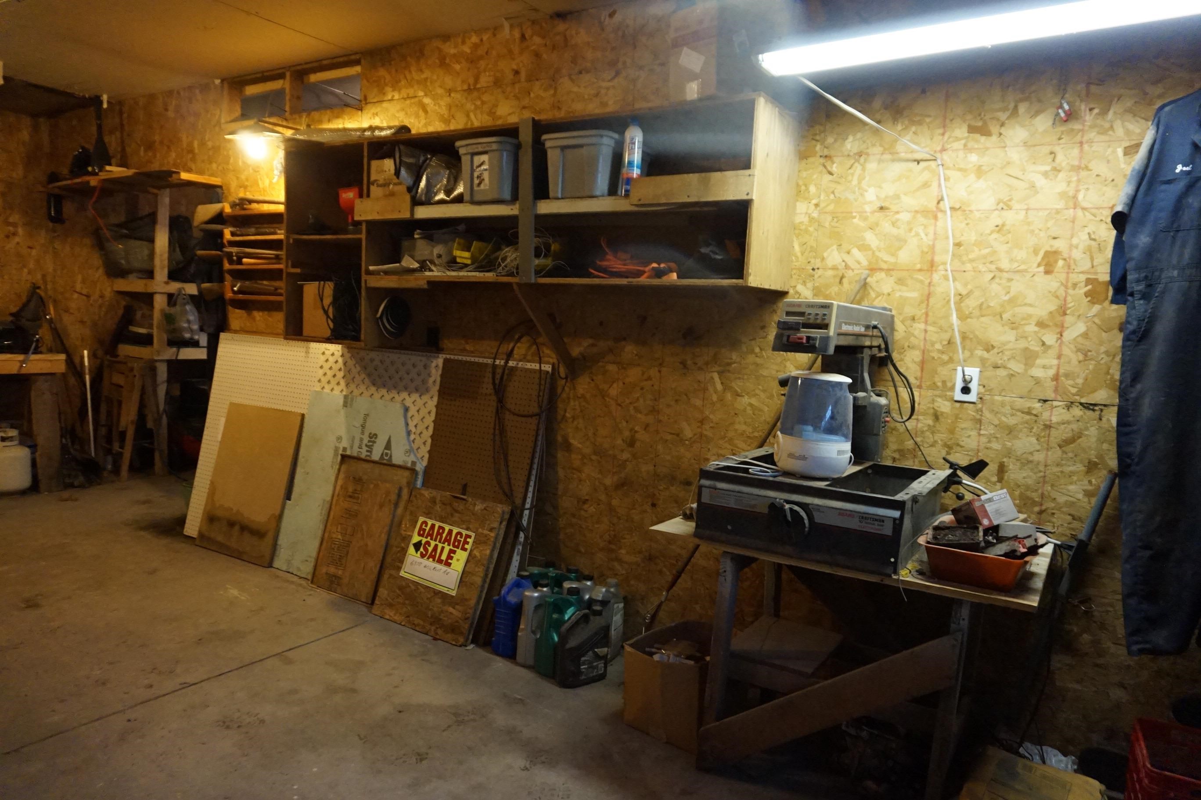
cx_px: 600
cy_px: 400
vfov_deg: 53.1
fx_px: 801
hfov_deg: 73.7
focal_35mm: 24
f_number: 3.5
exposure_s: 1/40
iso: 3200
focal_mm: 16
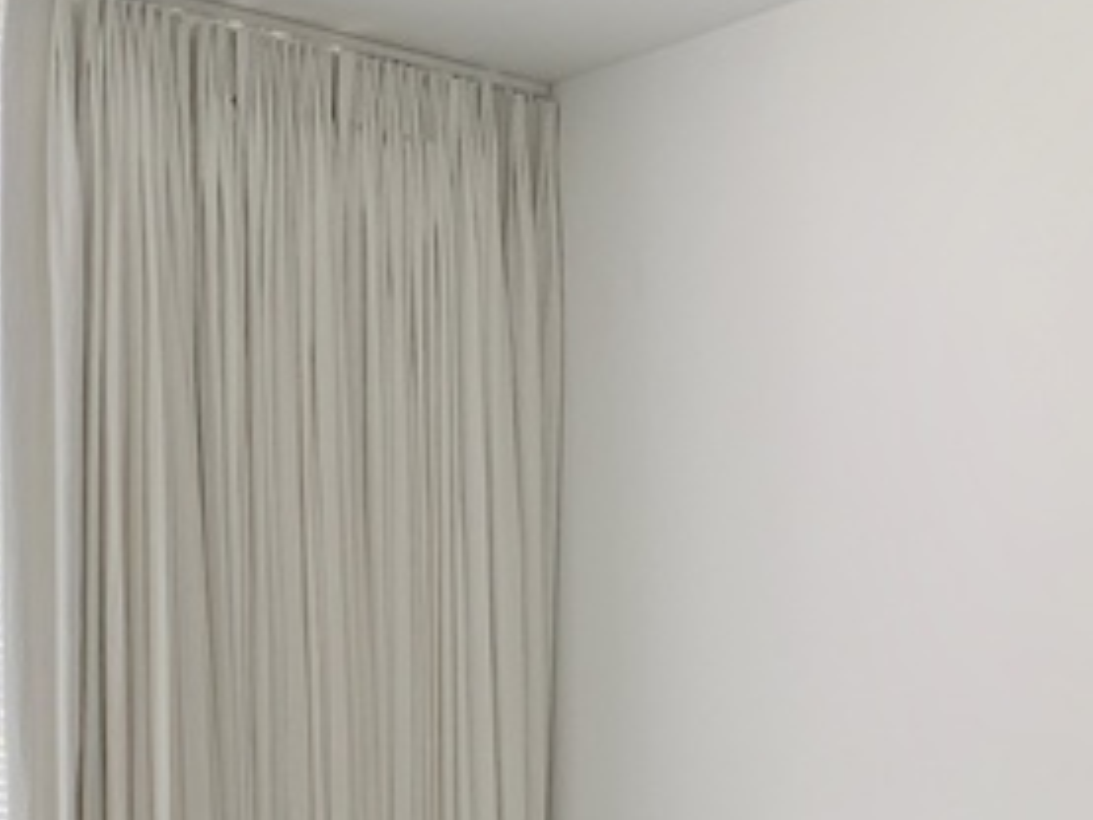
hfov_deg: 20.4
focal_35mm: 96
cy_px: 1202
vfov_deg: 14.5
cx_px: 568
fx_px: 3033
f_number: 1.8
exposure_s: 1/121
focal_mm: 4.25
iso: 50
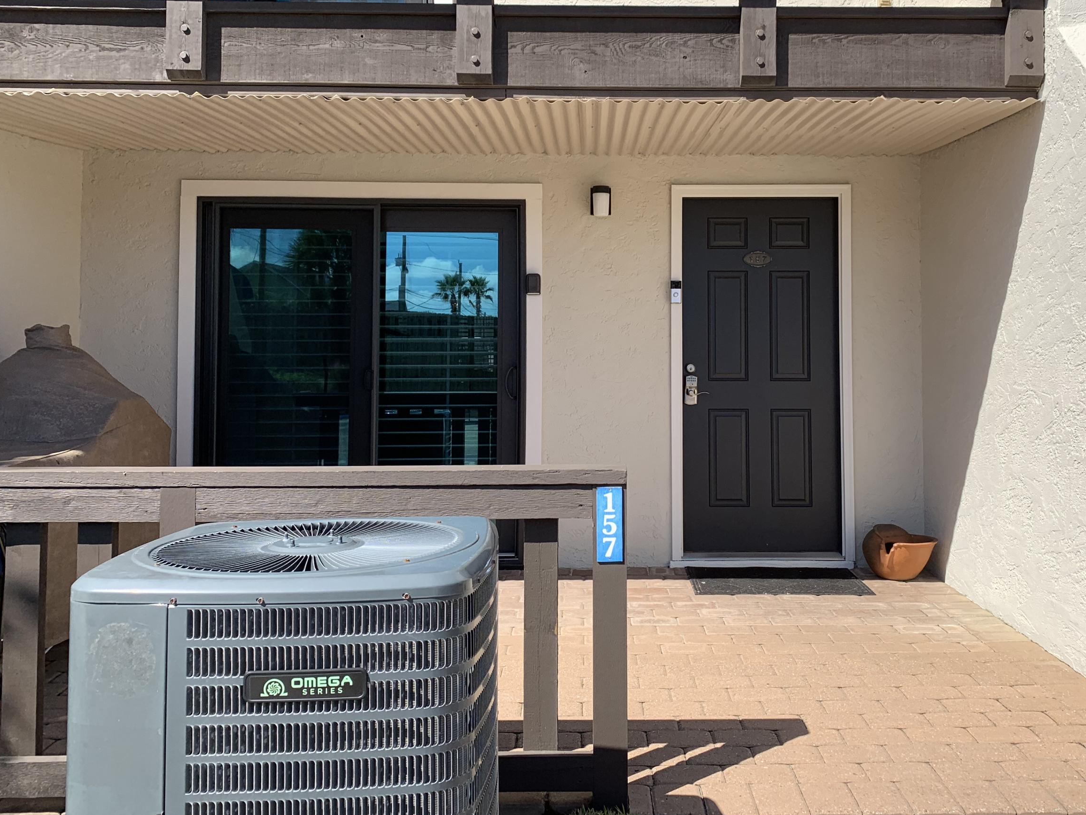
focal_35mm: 34
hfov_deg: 53.7
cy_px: 323
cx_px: 632
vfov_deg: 41.6
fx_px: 1067
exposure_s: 1/1916
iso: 25
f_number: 1.8
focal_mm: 4.25
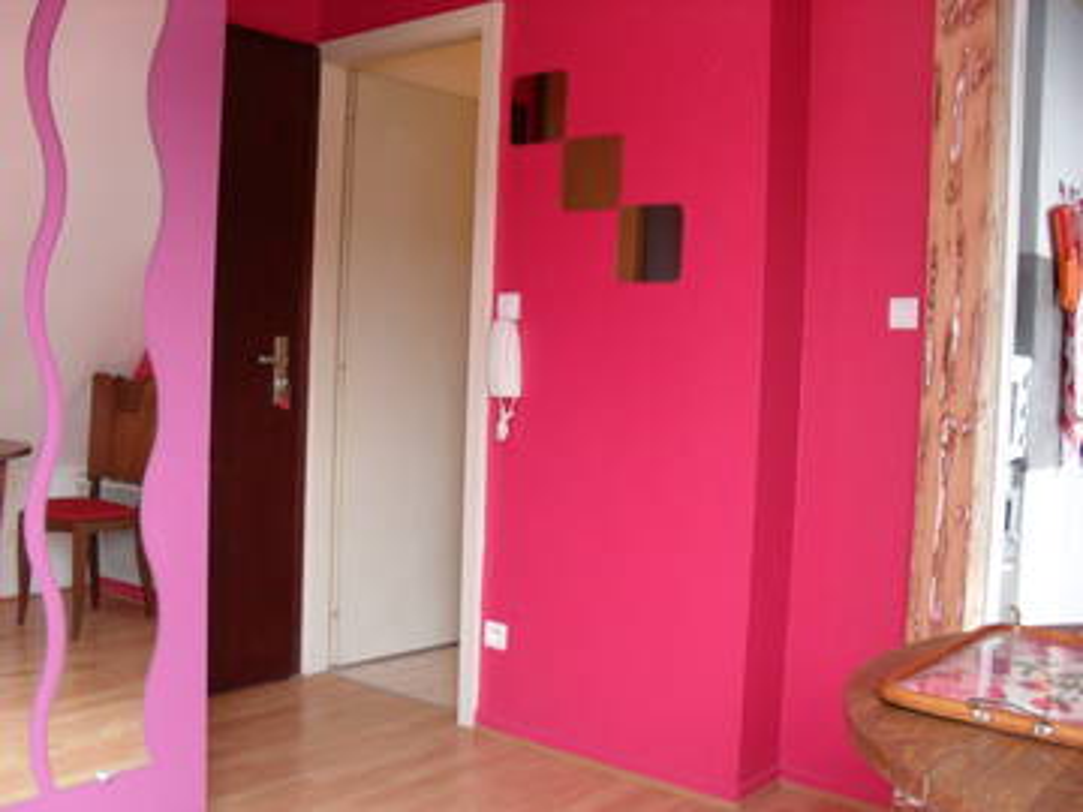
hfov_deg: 52.6
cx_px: 542
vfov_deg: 40.7
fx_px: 1095
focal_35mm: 35
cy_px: 406
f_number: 3.2
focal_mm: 6.3
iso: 200
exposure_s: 1/15
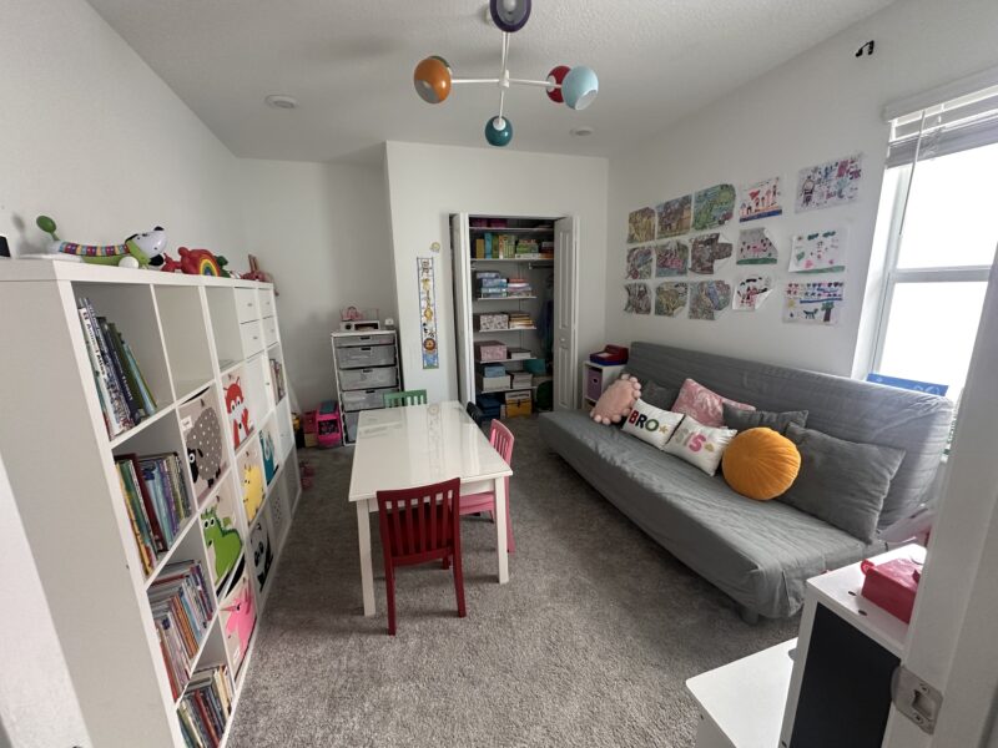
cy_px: 374
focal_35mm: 14
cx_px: 499
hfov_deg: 102.1
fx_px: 404
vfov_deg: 85.7
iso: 320
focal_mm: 2.22
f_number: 2.2
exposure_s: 1/69
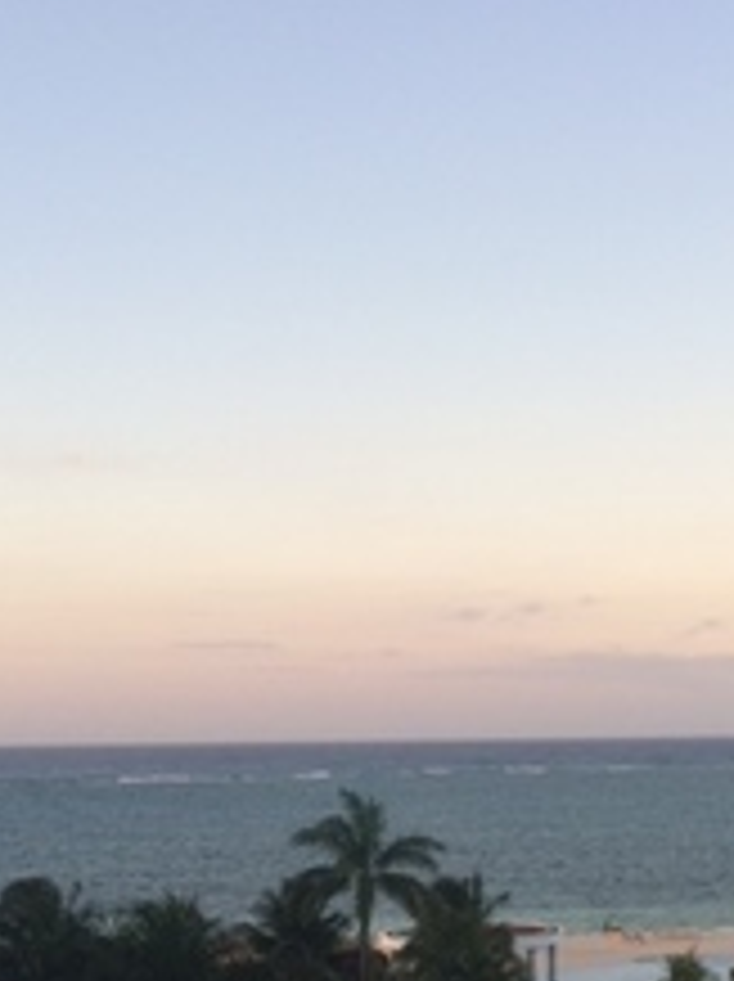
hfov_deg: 22.4
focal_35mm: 64
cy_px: 693
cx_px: 639
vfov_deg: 30.0
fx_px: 1813
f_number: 2.2
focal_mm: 4.15
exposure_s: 1/121
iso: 32
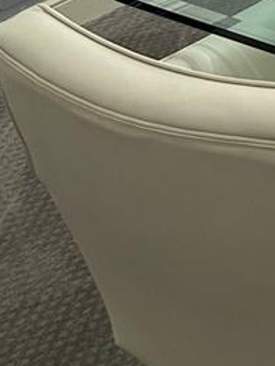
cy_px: -279
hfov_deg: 11.2
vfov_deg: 14.9
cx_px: 596
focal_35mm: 116
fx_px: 1228
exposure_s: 1/120
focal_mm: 5.7
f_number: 1.5
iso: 125
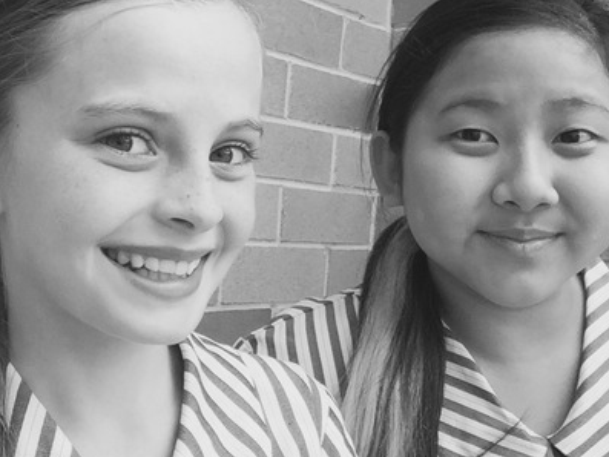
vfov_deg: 29.1
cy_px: 222
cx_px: 219
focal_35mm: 50
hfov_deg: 37.9
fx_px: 880
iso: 32
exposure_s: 1/101
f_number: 2.2
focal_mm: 2.65
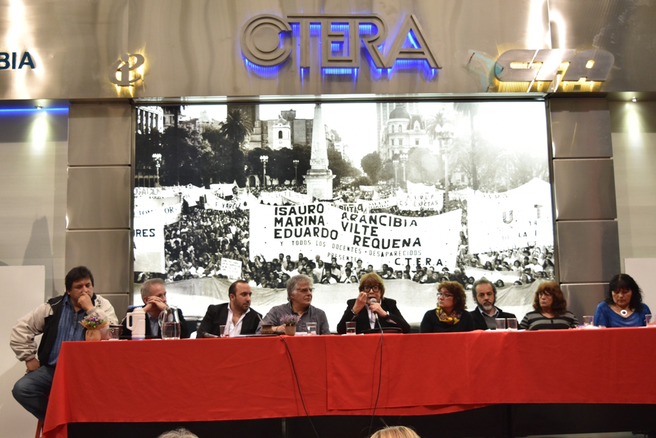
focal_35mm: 45
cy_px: 219
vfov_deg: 29.9
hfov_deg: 43.6
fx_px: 820
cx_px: 328
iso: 1000
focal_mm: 30
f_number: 4.2
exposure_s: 1/60
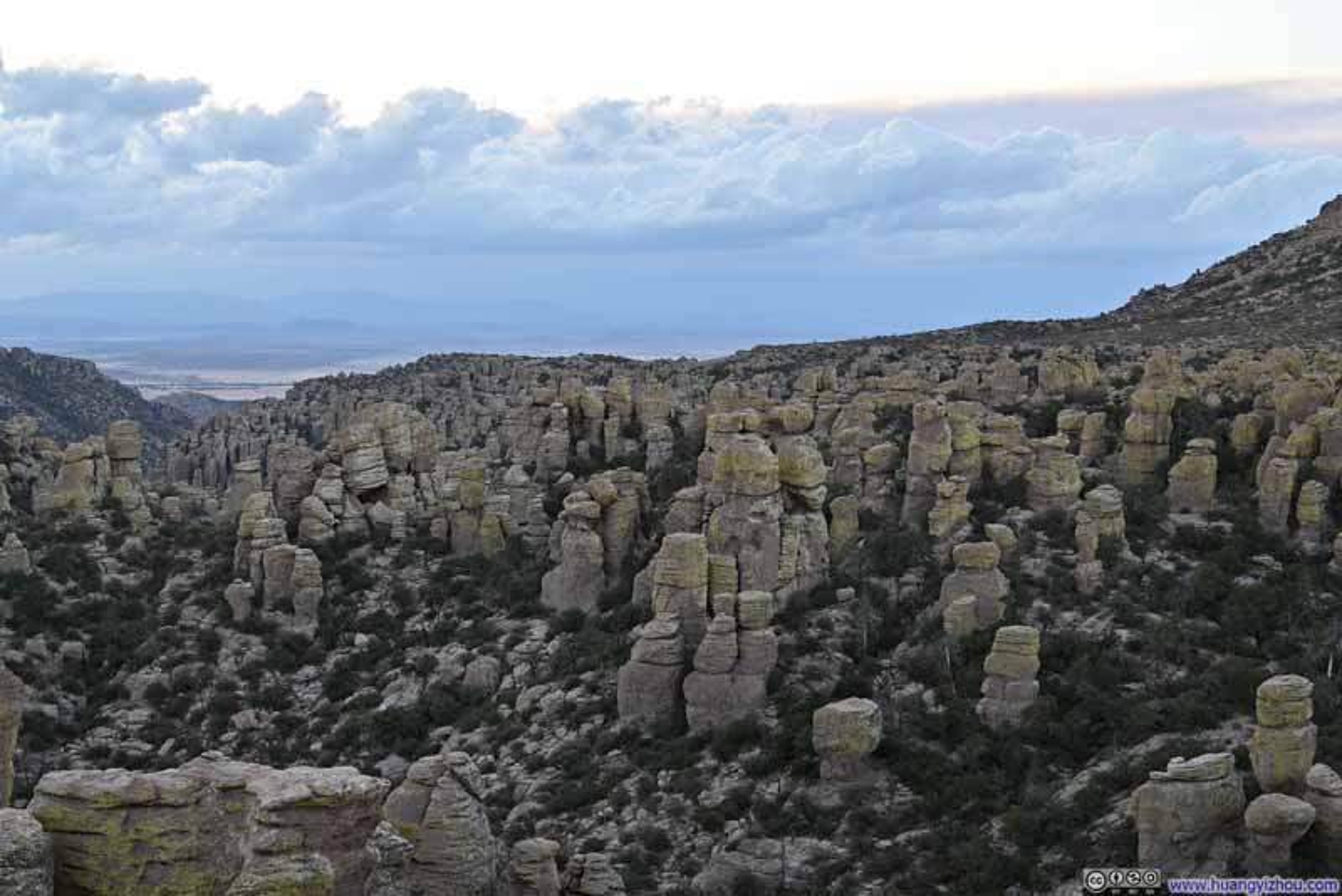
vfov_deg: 27.0
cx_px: 671
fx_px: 1864
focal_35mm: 50
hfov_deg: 39.6
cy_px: 448
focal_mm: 50
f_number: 4
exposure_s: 1/60
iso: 100
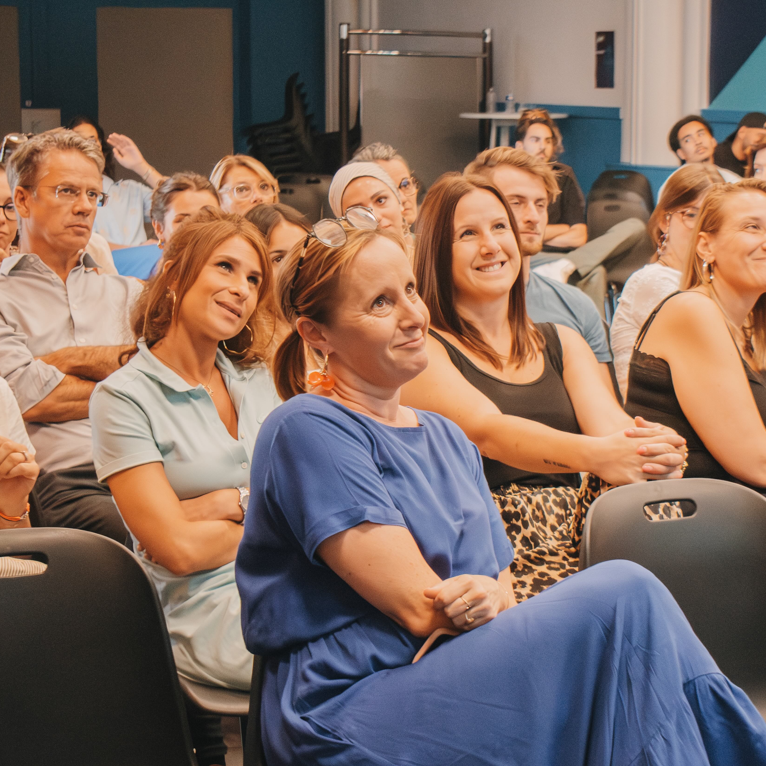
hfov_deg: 19.6
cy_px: 407
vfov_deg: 19.7
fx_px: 2203
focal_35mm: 88
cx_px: 585
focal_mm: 38
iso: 5000
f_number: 4.8
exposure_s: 1/125
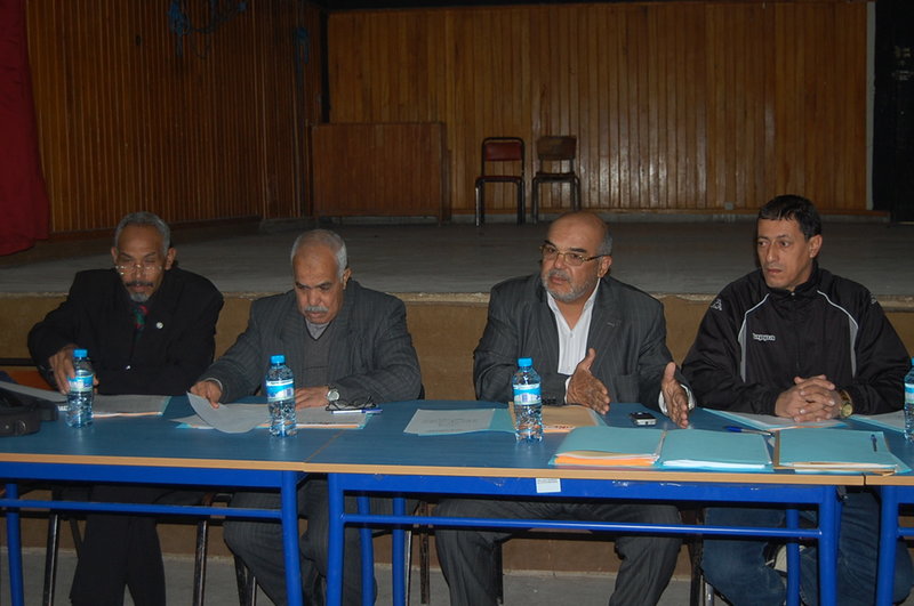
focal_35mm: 46
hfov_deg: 42.4
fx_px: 1179
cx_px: 457
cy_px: 303
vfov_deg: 28.9
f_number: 4.5
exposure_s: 1/60
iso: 400
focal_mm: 31
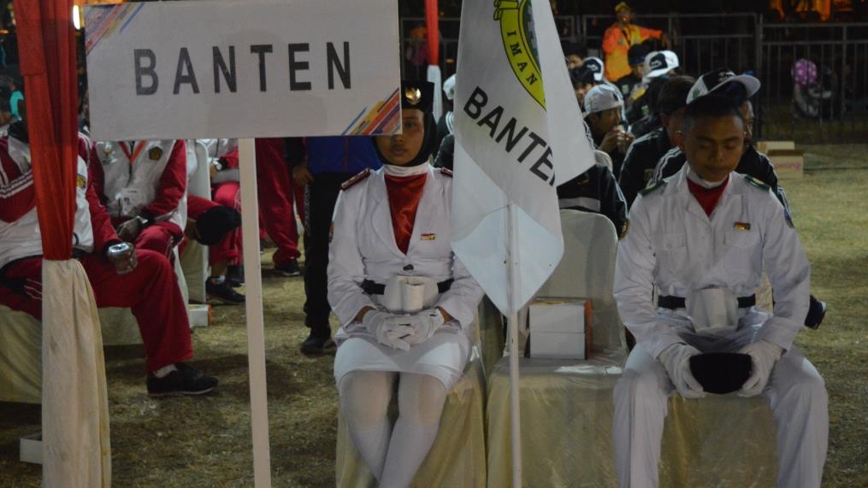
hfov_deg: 36.6
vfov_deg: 21.1
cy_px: 251
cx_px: 431
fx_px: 1312
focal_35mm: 57
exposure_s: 1/30
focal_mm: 36
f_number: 4.8
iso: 3200
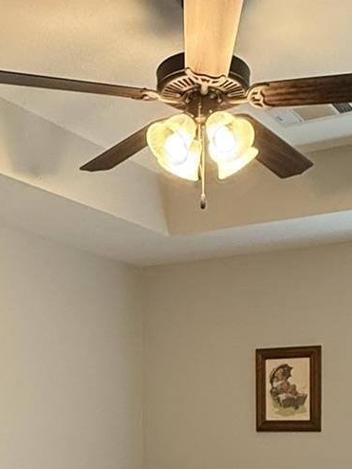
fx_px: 786
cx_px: 202
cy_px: 473
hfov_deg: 25.2
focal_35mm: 58
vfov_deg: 30.7
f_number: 2.2
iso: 320
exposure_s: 1/60
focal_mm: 2.22
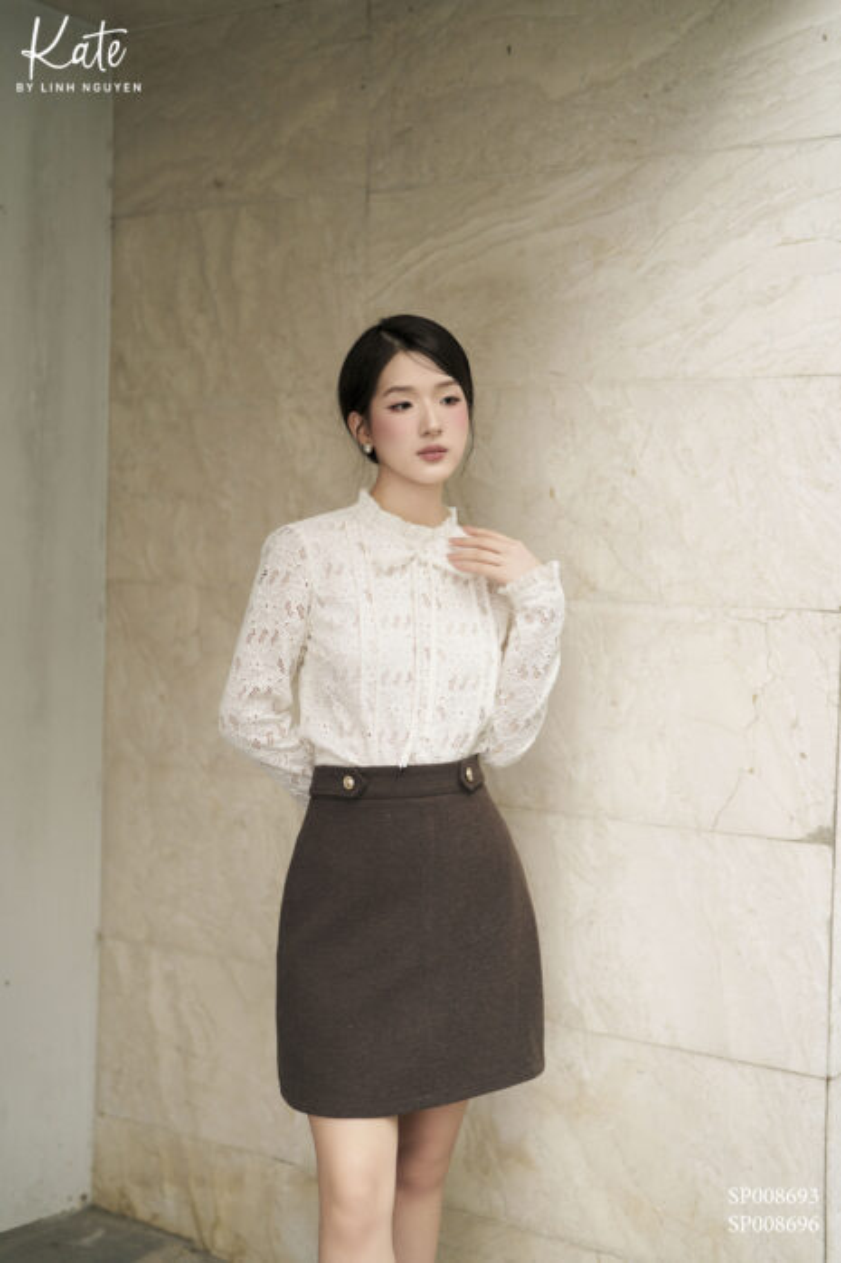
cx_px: 420
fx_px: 1753
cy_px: 632
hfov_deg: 27.0
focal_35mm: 50
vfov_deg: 39.6
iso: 800
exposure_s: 1/200
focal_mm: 50
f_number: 1.6
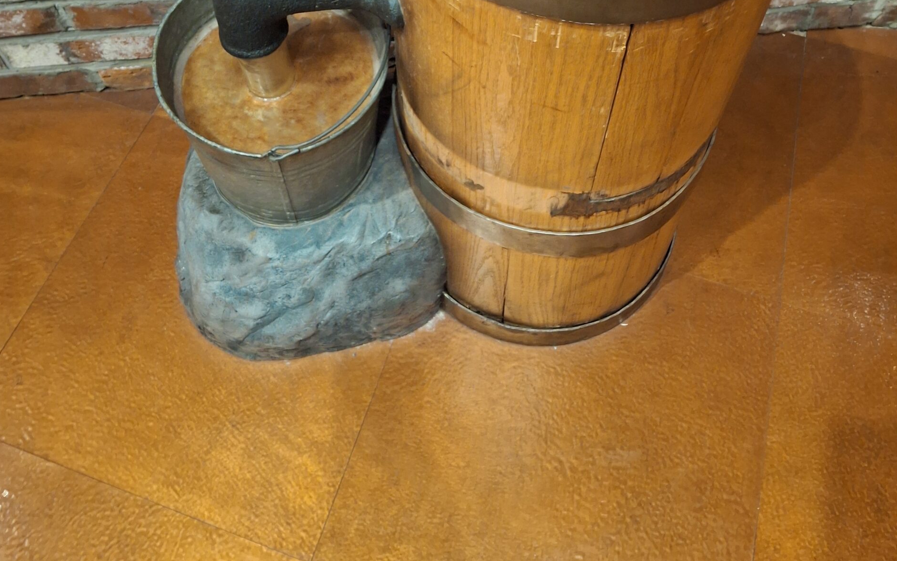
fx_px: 880
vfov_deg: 32.3
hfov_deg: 54.0
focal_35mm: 36
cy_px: -11
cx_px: 454
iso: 400
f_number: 1.8
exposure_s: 1/24
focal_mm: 4.69
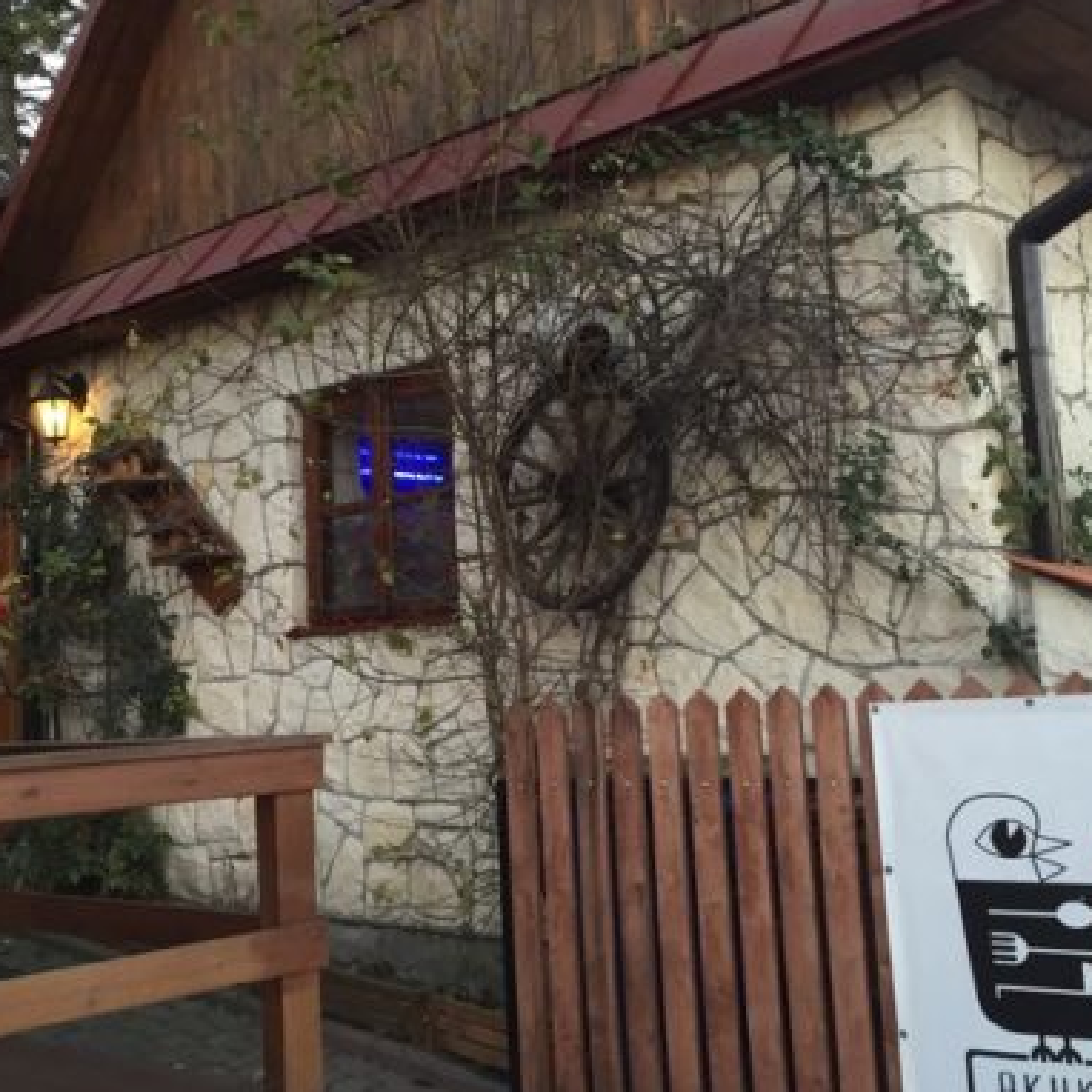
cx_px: 489
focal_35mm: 43
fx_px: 1535
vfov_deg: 39.1
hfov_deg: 39.1
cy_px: 503
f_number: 2.2
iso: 40
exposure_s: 1/33
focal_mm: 4.15
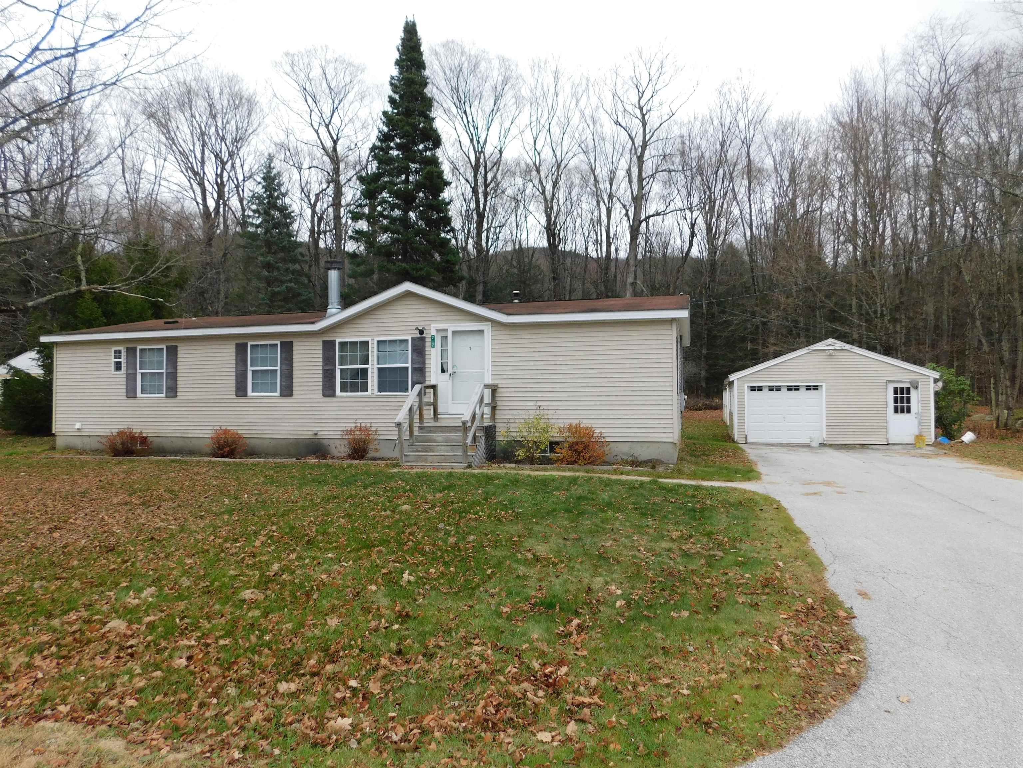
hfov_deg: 73.9
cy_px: 384
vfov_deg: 58.9
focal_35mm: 23
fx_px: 680
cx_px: 512
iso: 125
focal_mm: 4
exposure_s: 1/160
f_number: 3
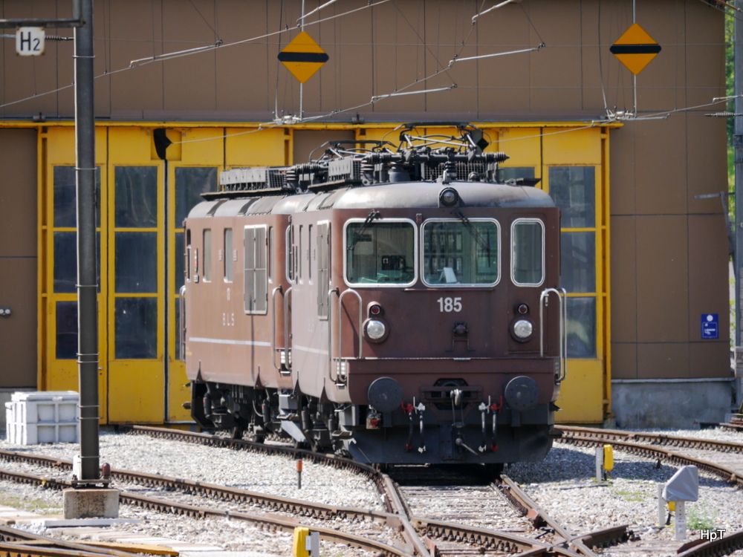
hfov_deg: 4.1
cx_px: 372
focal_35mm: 480
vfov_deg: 3.1
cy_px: 278
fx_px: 10303
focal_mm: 240
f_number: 5.3
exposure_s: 1/500
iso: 320
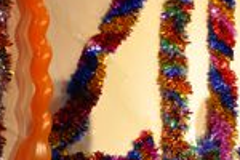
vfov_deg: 7.8
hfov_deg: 11.4
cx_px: 304
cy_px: 52
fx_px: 1173
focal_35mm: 176
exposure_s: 1/15
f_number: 4.8
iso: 400
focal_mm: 42
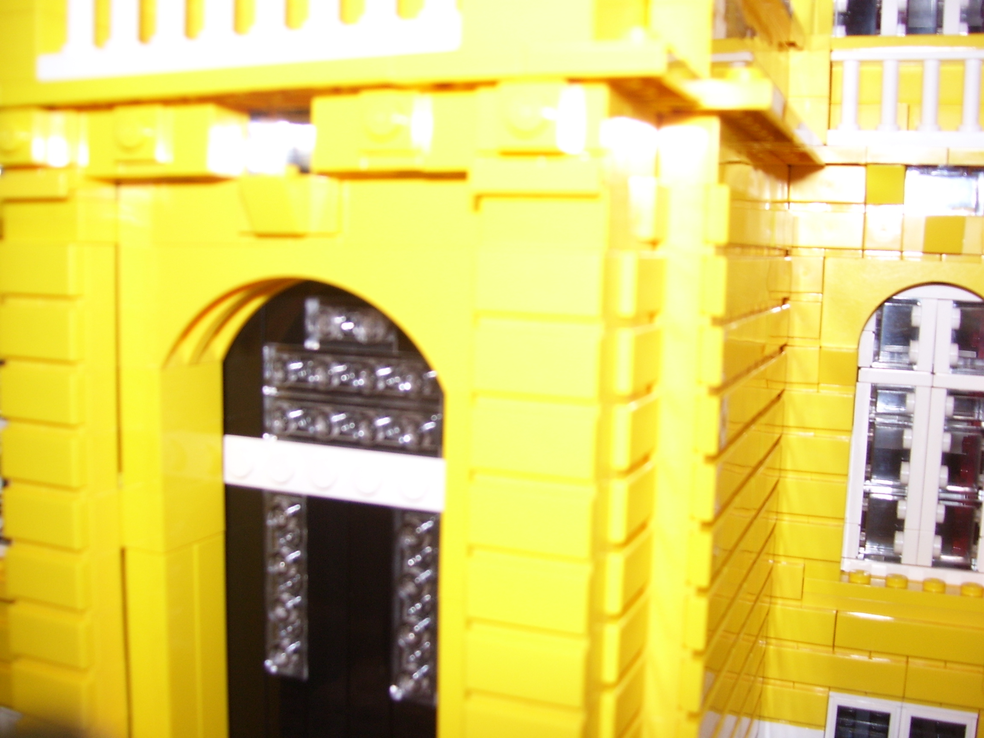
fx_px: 1023
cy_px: 369
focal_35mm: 36
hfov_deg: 51.4
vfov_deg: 39.7
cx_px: 492
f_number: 2.7
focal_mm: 6
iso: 80
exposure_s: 1/60
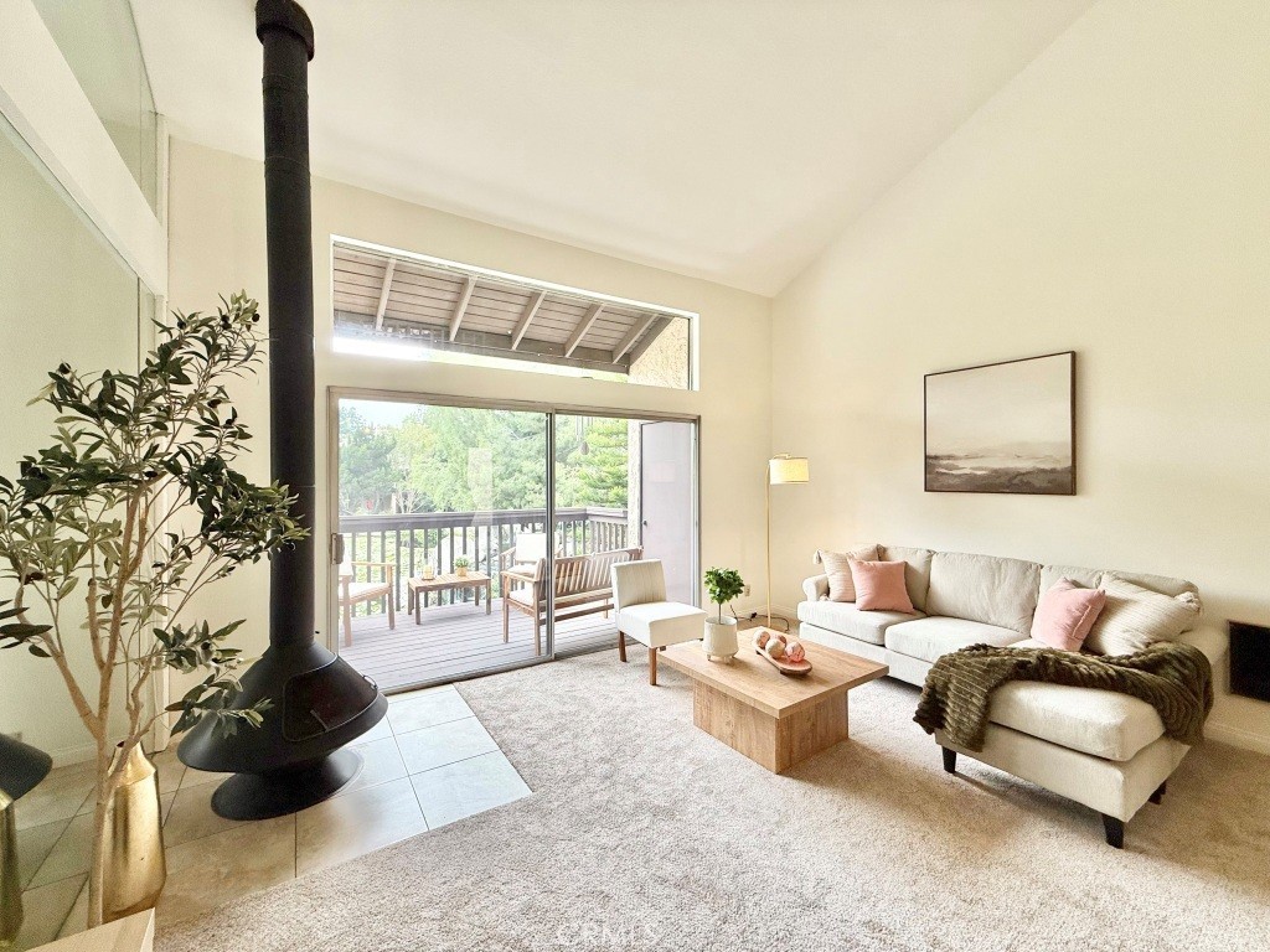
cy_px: 476
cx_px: 635
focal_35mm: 14
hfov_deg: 102.1
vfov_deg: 85.7
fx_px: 514
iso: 64
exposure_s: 1/105
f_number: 2.2
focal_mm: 2.22
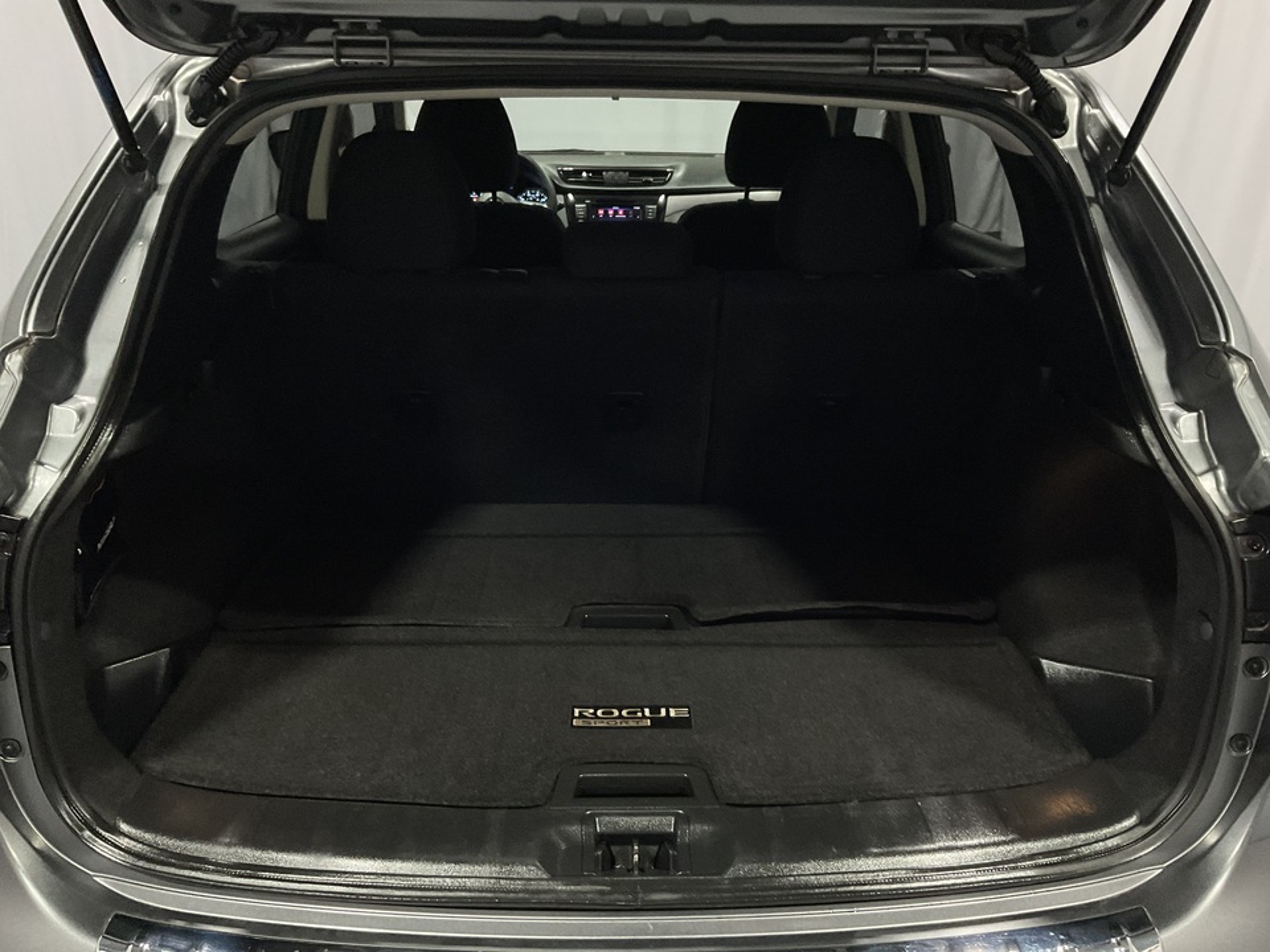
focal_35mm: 29
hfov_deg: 61.7
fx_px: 1064
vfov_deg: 48.2
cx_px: 635
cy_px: 476
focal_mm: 3
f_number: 1.8
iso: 64
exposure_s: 1/100
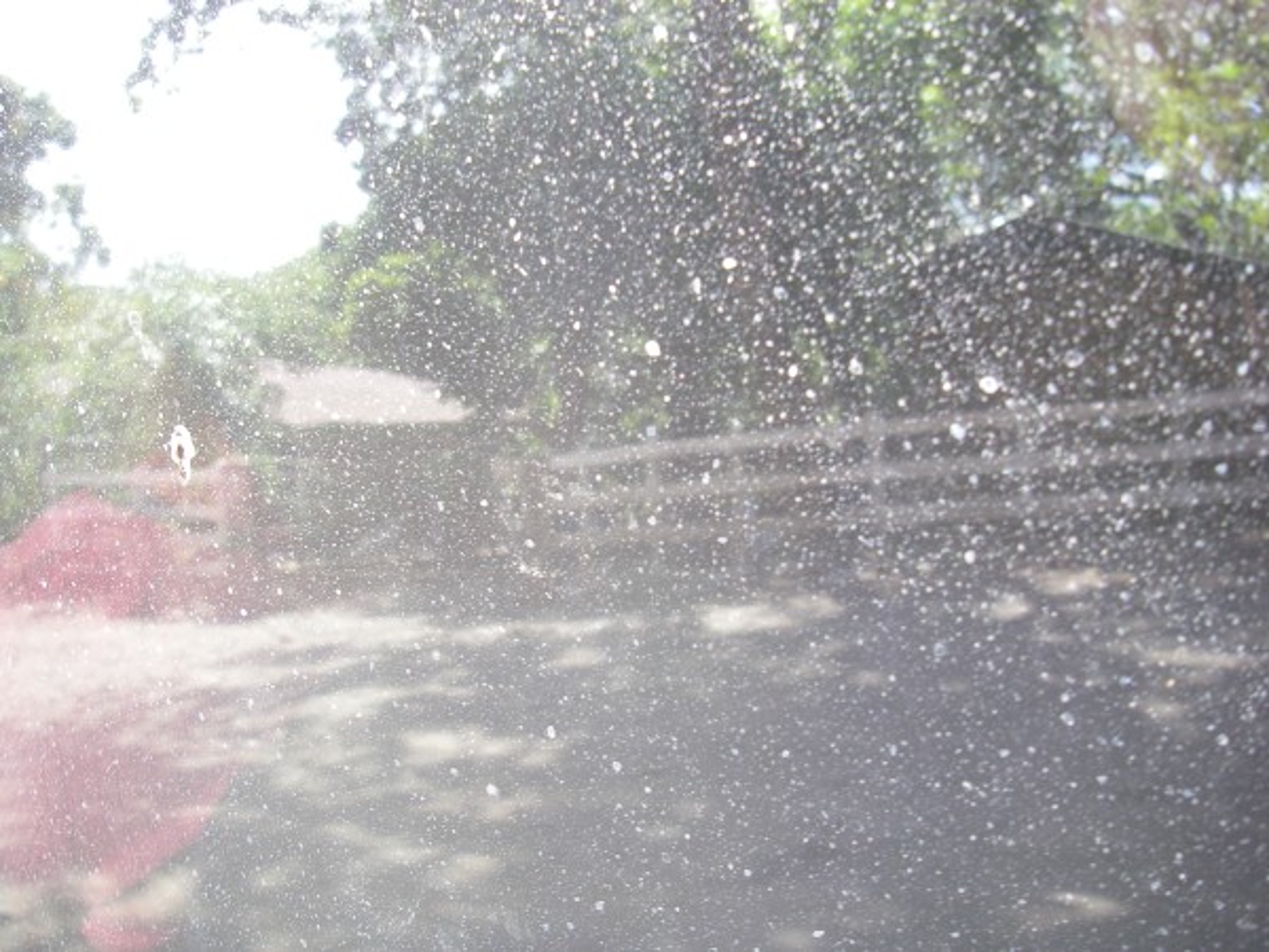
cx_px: 634
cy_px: 476
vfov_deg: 37.7
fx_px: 1393
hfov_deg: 49.0
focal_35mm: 38
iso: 64
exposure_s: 1/200
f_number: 3.3
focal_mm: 6.3
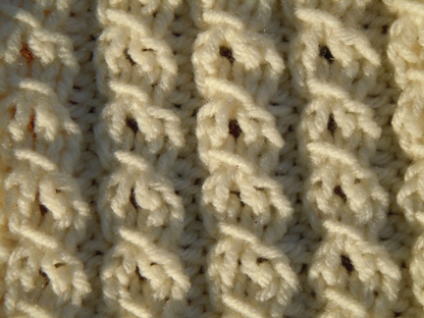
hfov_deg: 14.8
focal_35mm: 133
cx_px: 212
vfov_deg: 11.1
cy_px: 159
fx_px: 1629
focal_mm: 24
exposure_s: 1/500
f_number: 9.2
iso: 100
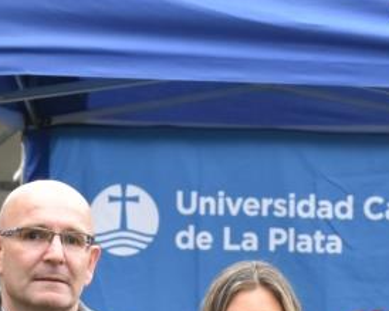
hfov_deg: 7.2
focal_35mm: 263
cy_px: 428
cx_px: 568
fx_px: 3027
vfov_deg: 5.8
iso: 2000
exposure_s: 1/250
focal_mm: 50
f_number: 8
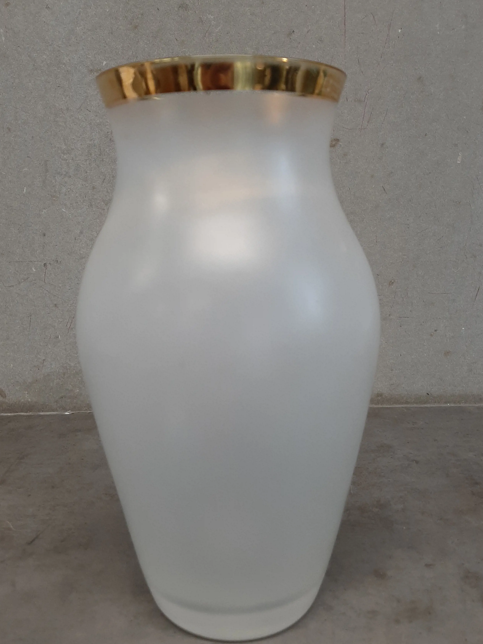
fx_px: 577
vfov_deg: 58.3
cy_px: 335
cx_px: 228
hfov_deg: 45.4
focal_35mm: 31
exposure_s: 1/50
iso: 80
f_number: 1.7
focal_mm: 3.93
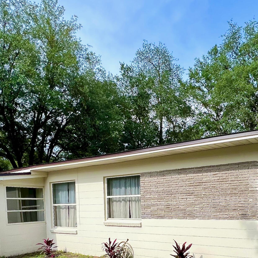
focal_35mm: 28
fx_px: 236
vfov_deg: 52.3
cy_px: 219
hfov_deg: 56.5
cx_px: 163
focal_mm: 1.57
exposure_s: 1/1754
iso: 32
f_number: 1.8
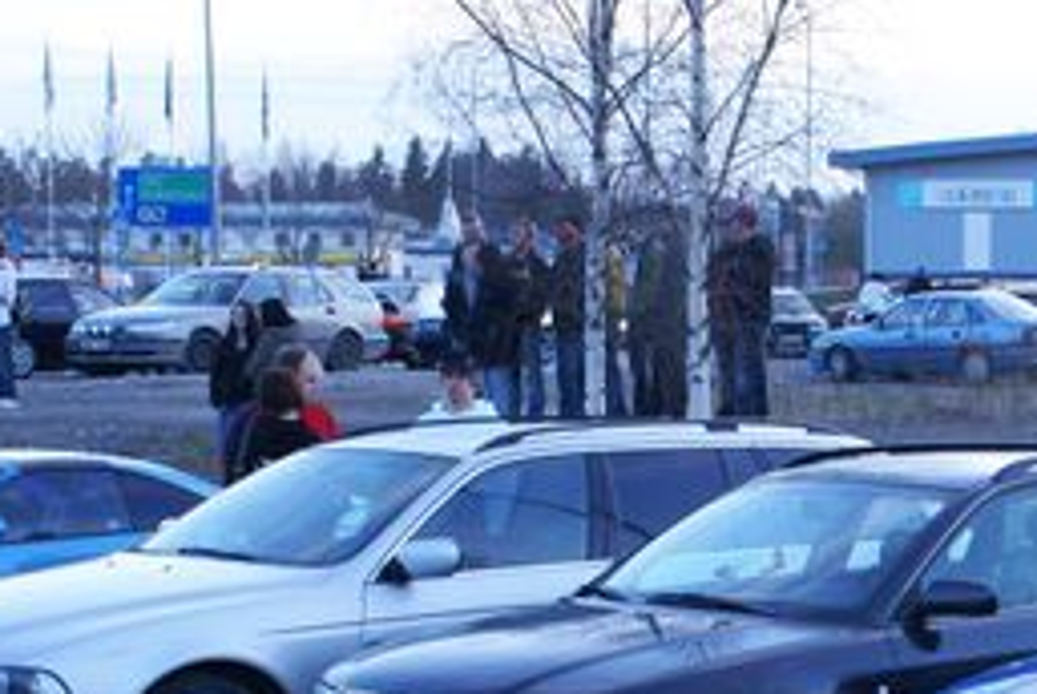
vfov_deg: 12.2
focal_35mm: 112
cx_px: 936
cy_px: 601
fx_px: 3230
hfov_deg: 18.0
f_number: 5
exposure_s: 1/40
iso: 250
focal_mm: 30
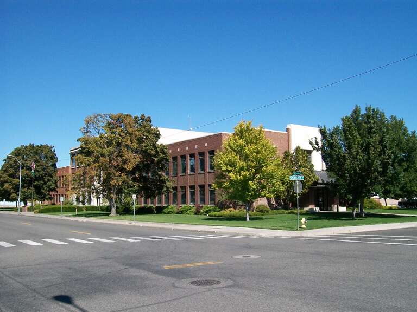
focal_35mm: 36
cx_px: 208
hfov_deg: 51.4
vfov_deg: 39.7
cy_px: 156
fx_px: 434
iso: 80
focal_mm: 6
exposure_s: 1/500
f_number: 4.8
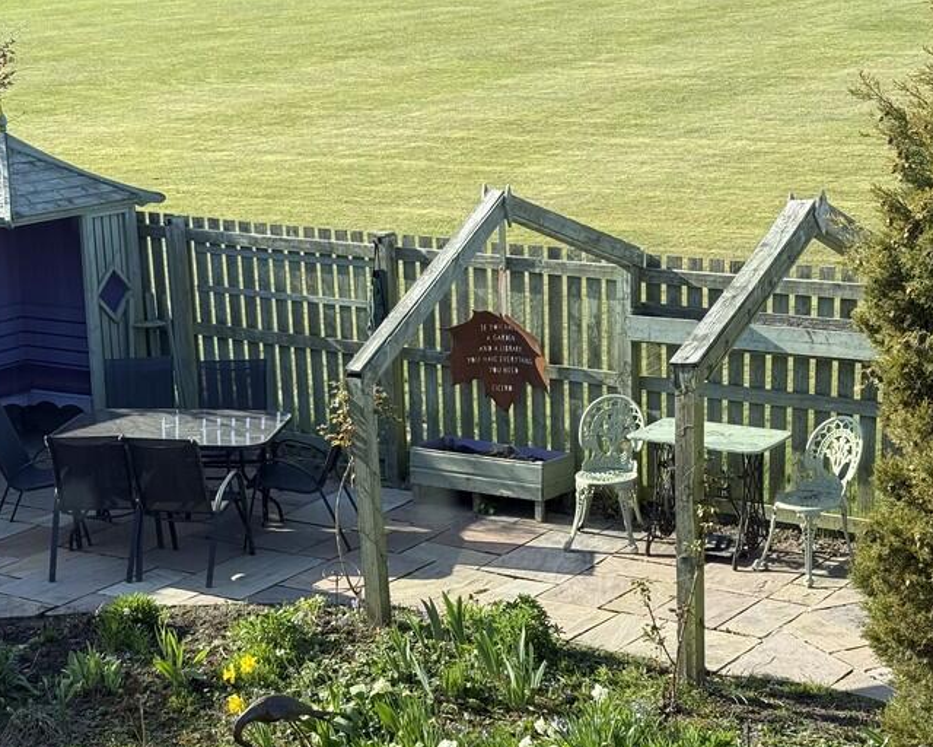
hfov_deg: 25.3
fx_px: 2071
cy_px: 511
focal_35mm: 75
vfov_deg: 20.3
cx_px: 380
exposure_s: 1/1353
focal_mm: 6.76
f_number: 1.78
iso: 80
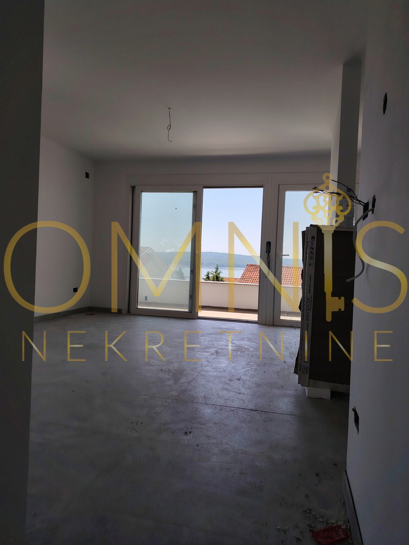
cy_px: 267
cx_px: 206
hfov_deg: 54.9
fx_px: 394
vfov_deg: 69.4
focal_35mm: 25
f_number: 1.75
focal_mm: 5.25
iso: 100
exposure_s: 1/560
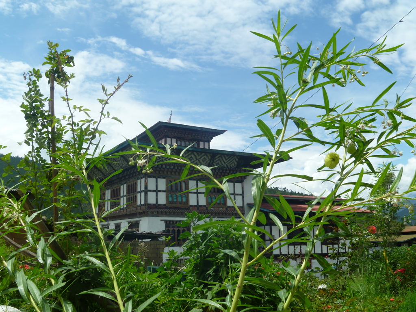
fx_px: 421
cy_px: 156
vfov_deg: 40.7
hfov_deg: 52.6
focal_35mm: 35
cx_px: 208
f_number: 5.6
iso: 80
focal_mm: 6.3
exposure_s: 1/320
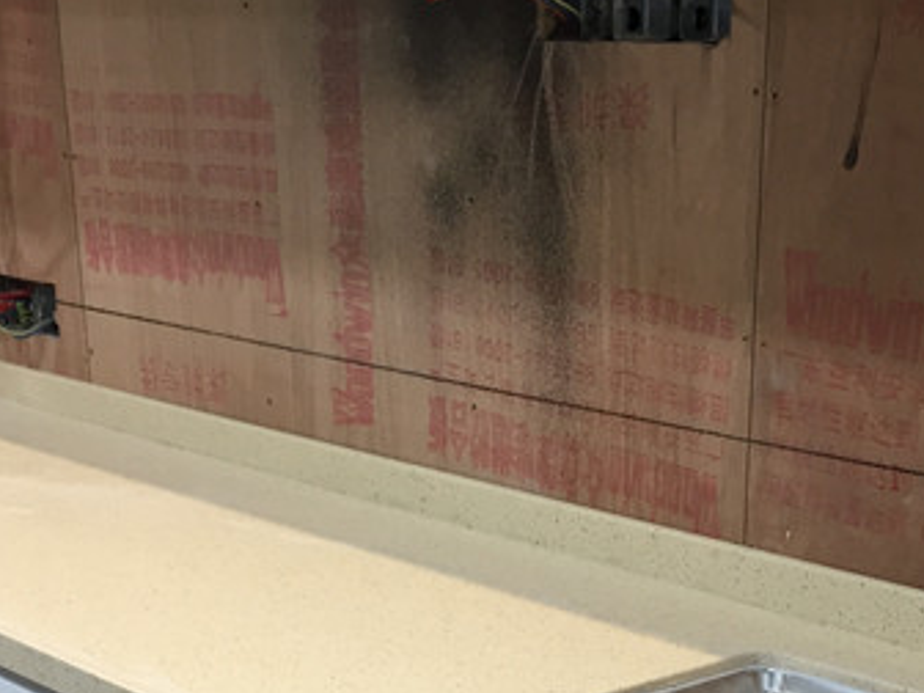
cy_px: 798
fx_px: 1842
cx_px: 610
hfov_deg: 28.0
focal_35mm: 69
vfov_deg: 20.2
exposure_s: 1/33
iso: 80
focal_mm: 4.15
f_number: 2.2
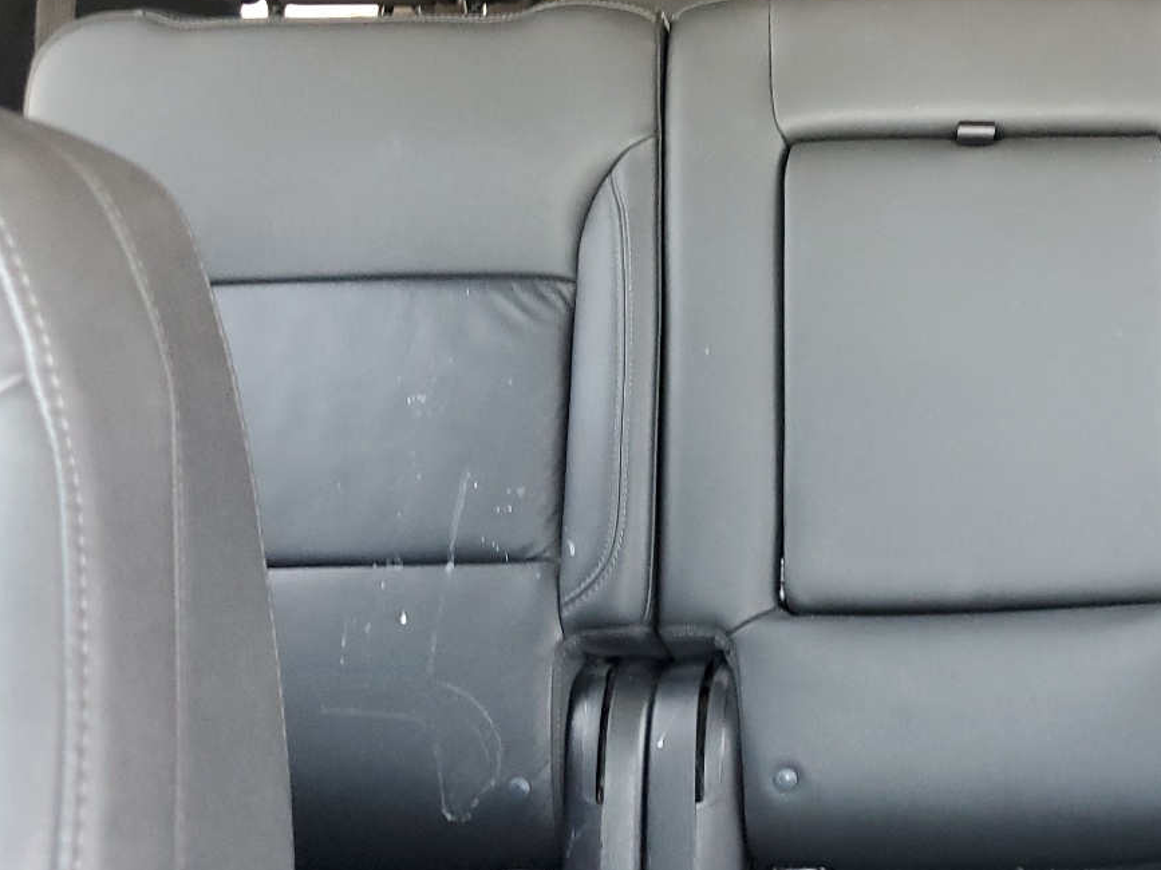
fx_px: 1610
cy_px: 430
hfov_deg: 37.4
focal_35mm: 48
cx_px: 1015
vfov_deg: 30.3
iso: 316
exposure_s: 1/60.2
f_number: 1.5
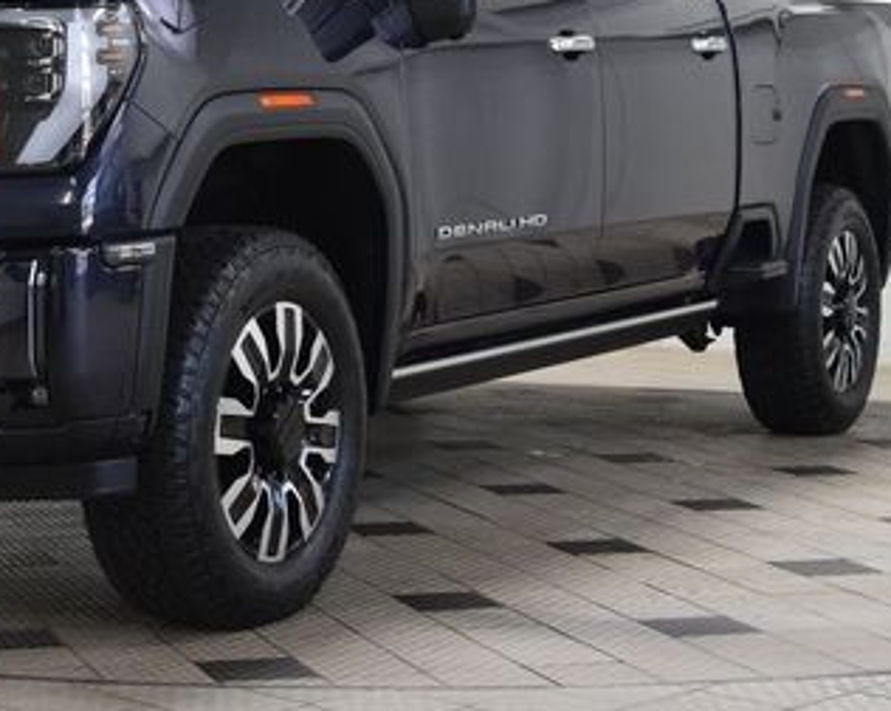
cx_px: 141
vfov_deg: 15.3
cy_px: 162
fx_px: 2632
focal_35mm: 100
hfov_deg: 19.0
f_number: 5.6
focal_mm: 35
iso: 1600
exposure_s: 1/60
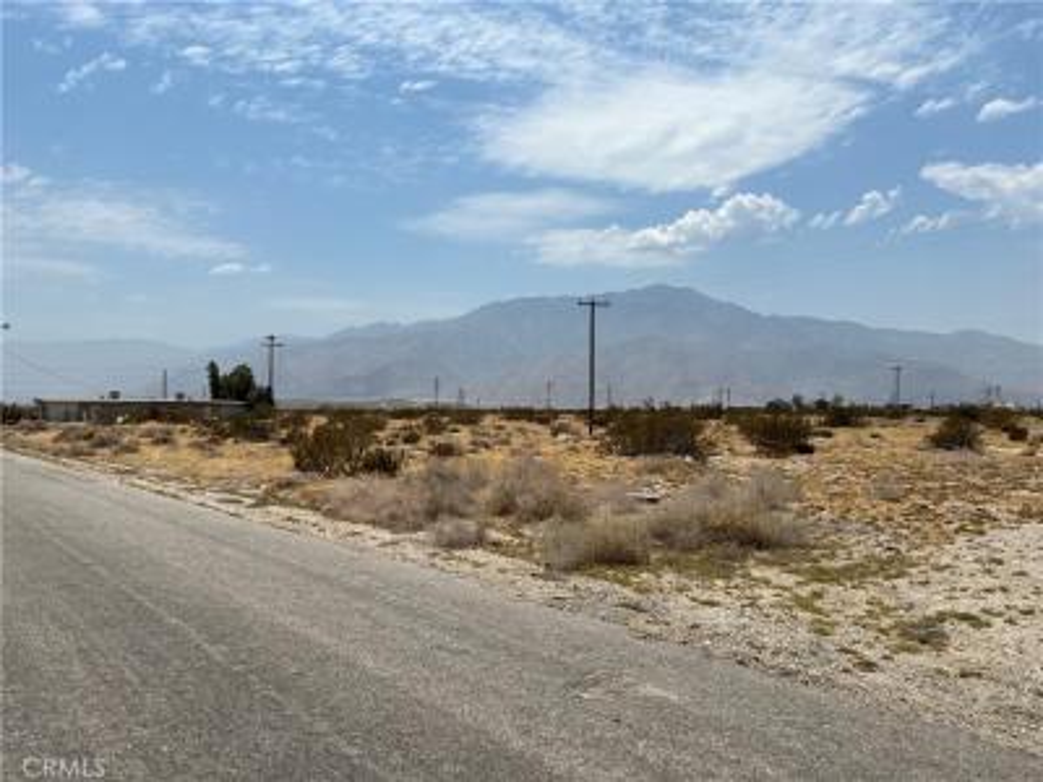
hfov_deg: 67.3
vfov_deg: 53.1
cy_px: 391
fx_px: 783
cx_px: 522
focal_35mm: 26
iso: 50
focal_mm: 5.7
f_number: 1.5
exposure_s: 1/11364
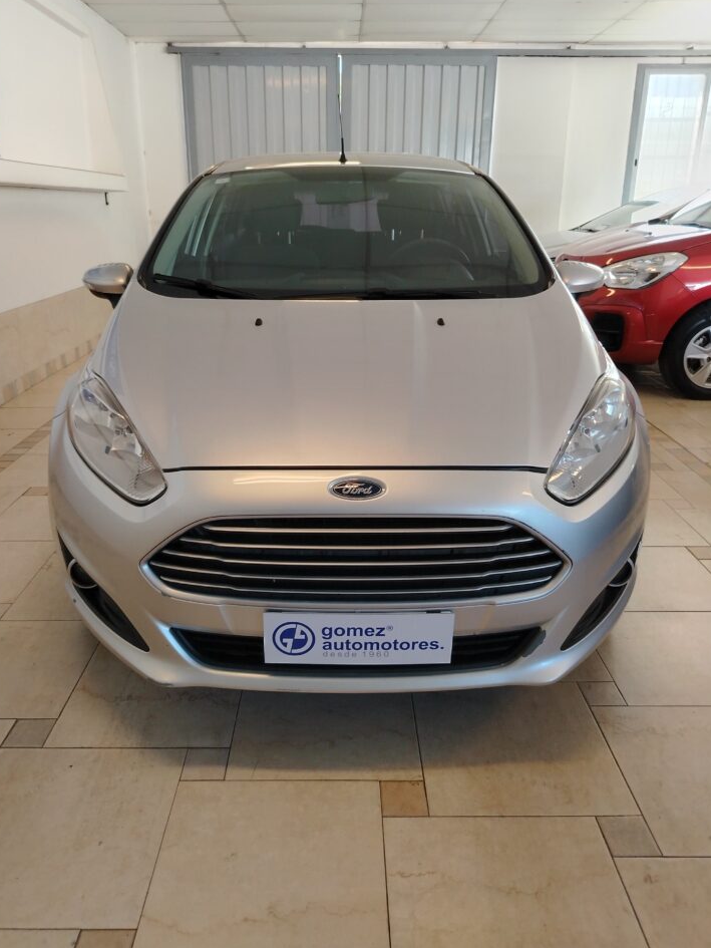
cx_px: 338
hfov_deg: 53.1
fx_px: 712
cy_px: 452
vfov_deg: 67.3
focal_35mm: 26
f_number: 1.75
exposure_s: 1/50
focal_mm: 5.25
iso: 375
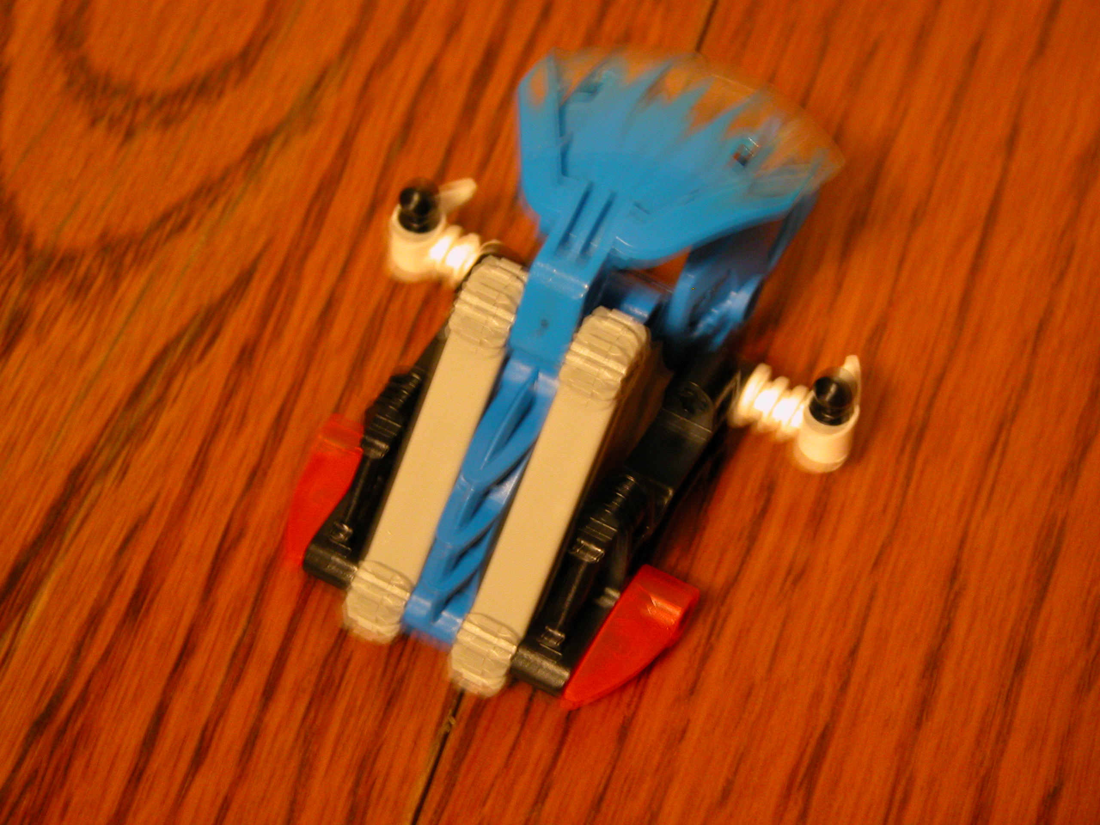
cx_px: 550
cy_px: 412
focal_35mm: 92
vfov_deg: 16.1
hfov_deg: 21.3
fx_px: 2924
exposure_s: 1/3.5
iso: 200
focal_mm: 23.7
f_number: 3.6
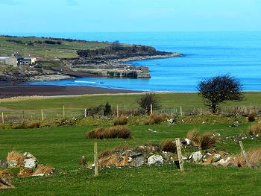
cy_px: 98
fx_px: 1750
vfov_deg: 6.4
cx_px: 130
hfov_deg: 8.5
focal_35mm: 232
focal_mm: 41.7
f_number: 5.6
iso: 200
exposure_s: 1/1250
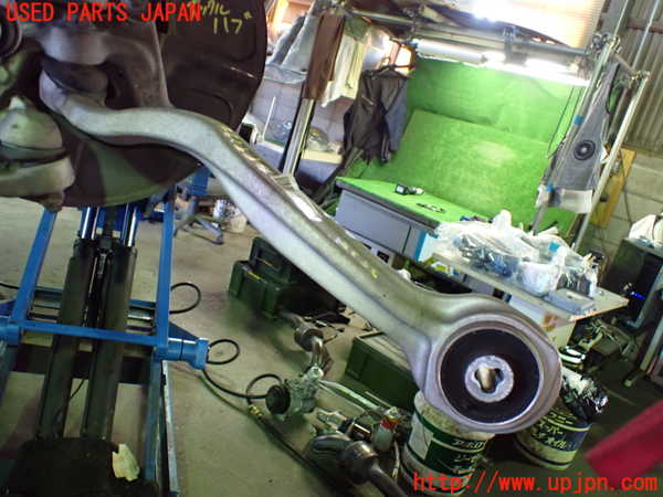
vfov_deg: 46.8
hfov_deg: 60.0
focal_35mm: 30
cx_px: 332
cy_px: 248
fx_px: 575
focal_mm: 5.4
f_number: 2.3
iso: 800
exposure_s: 1/60
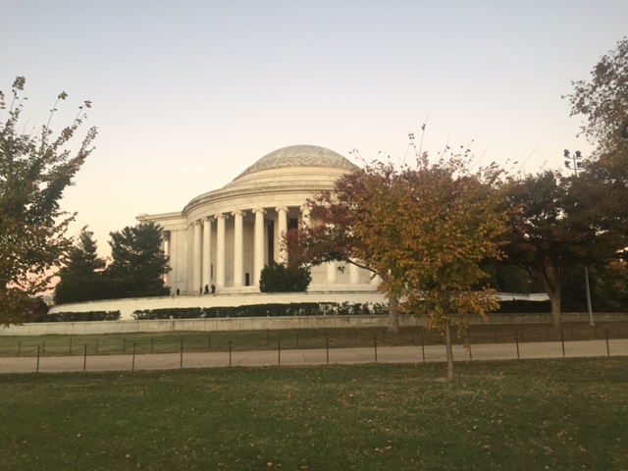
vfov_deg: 48.2
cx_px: 314
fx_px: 526
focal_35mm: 29
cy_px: 236
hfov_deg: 61.7
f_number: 2.2
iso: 32
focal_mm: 4.15
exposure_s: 1/30
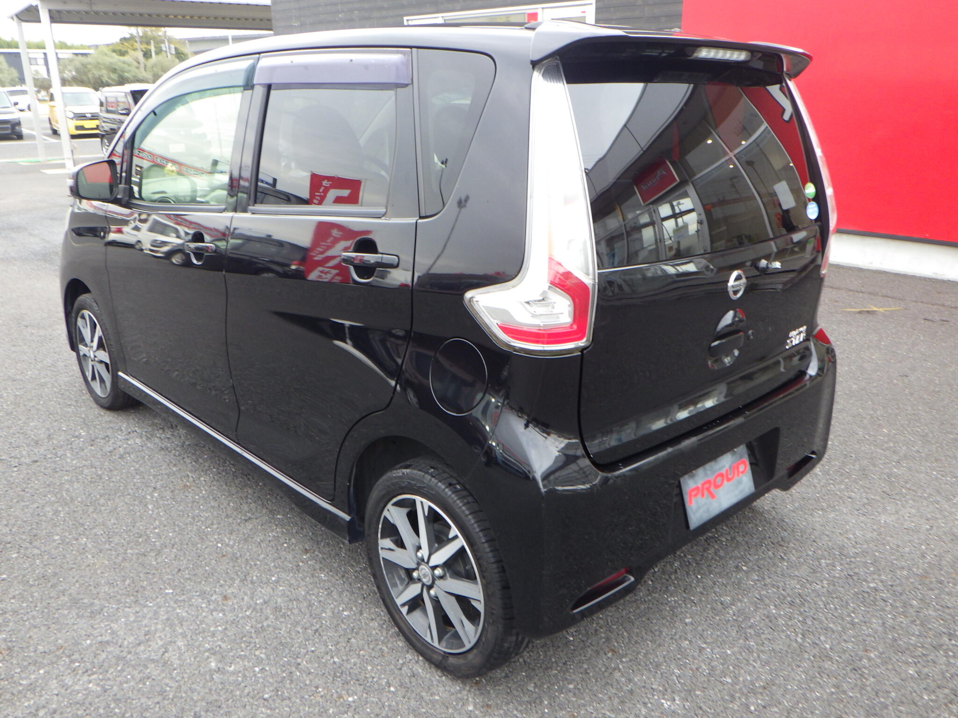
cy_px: 359
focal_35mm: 28
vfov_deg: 49.7
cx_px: 479
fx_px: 775
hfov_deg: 63.4
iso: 125
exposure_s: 1/50
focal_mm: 5
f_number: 3.5
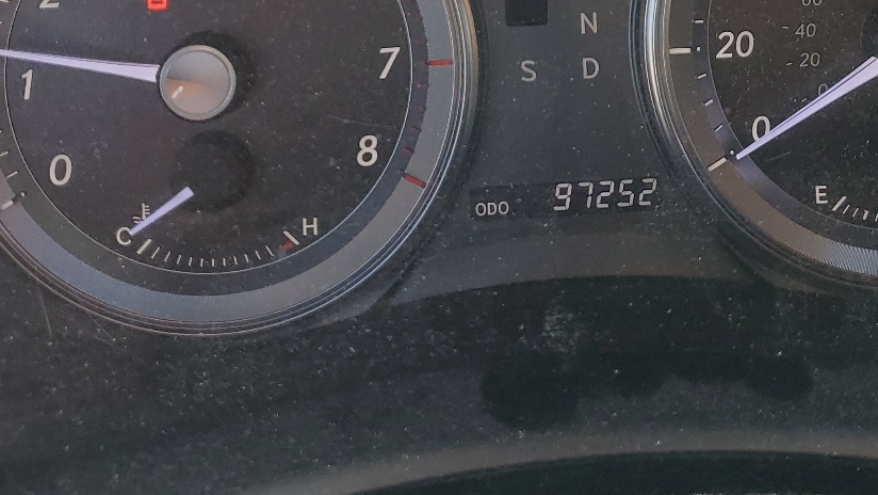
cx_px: 558
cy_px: -129
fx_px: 1281
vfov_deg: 20.2
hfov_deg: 37.6
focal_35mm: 55
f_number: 1.5
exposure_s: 1/233
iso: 50
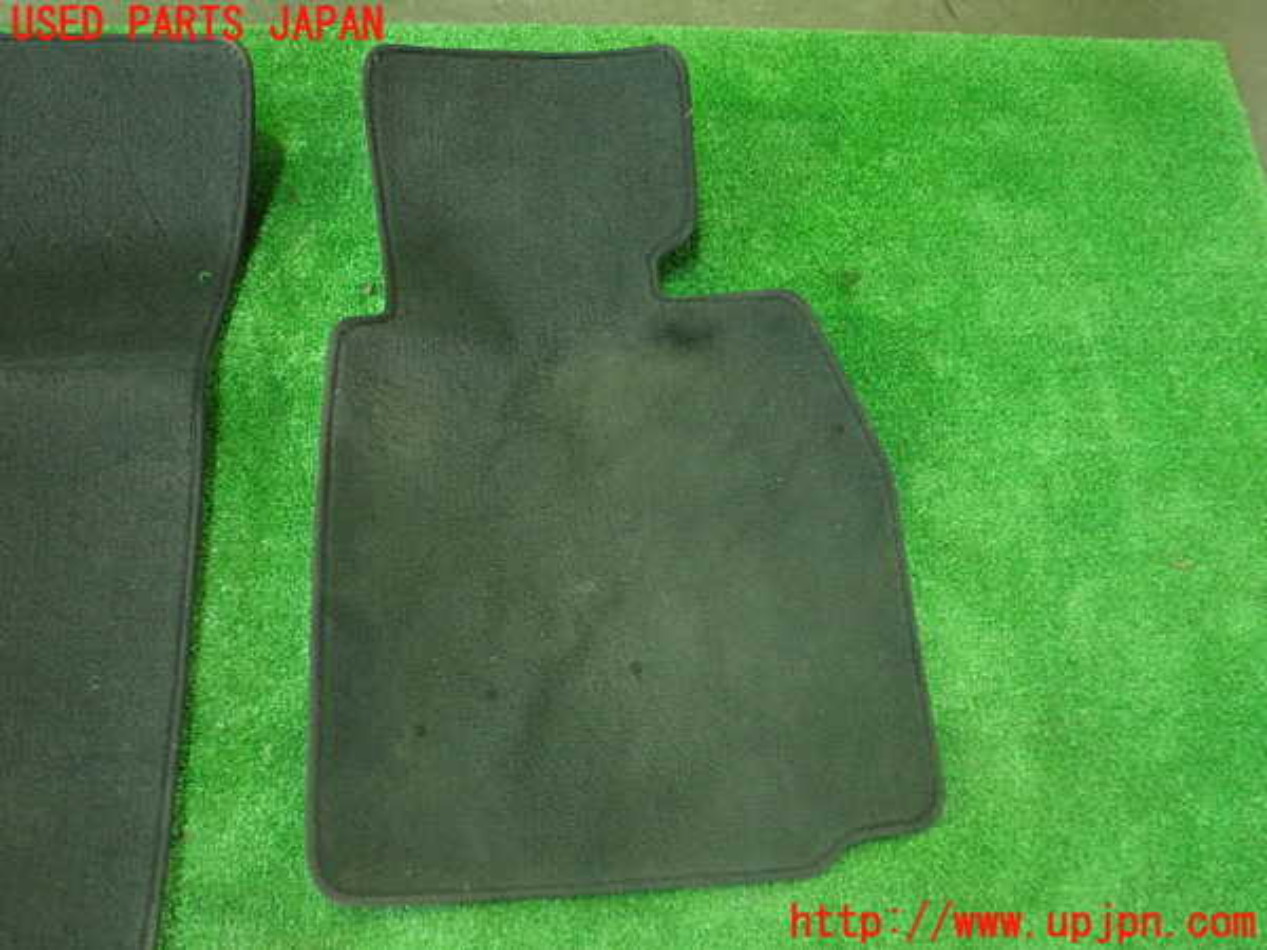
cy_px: 475
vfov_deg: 46.8
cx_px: 634
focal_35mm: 30
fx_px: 1098
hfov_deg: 60.0
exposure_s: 1/40
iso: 800
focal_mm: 5.5
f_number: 2.3
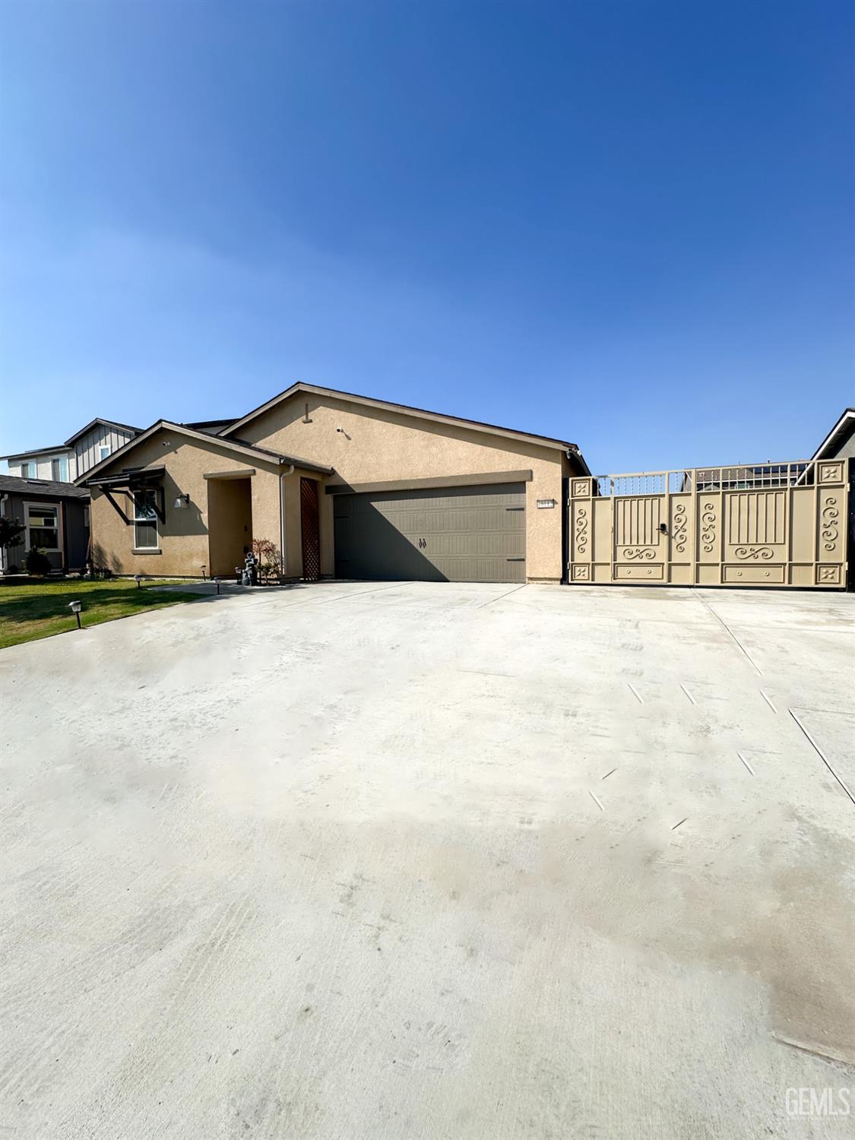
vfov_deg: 102.1
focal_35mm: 14
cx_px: 428
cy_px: 570
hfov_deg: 85.7
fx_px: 461
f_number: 2.2
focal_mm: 2.22
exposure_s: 1/3610
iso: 50
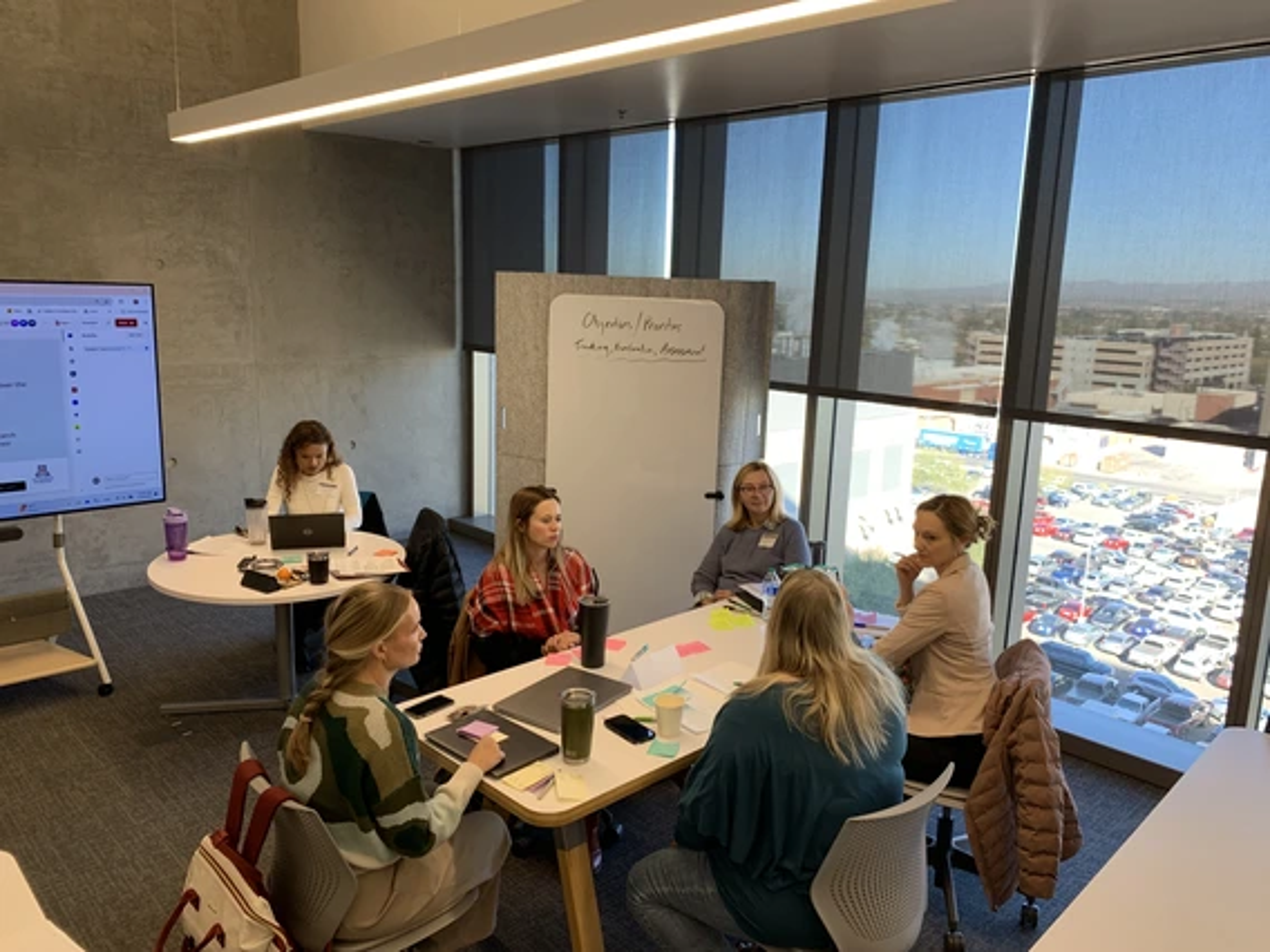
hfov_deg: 67.3
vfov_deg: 53.1
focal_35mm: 26
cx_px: 635
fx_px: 954
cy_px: 476
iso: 40
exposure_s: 1/122
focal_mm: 4.25
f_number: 1.8
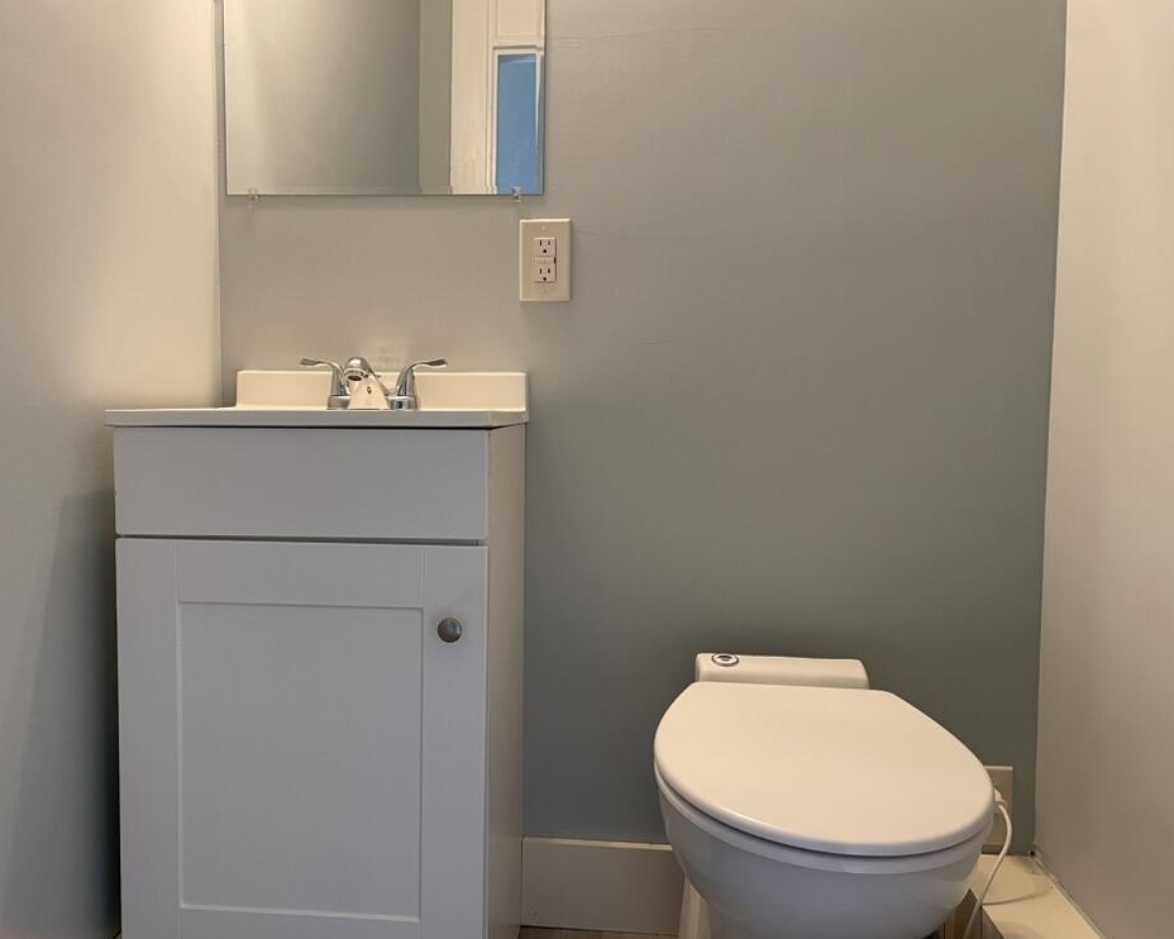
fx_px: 973
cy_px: 478
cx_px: 539
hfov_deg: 62.1
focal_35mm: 28
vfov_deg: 51.5
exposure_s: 1/60
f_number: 1.6
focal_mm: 4.2
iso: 125
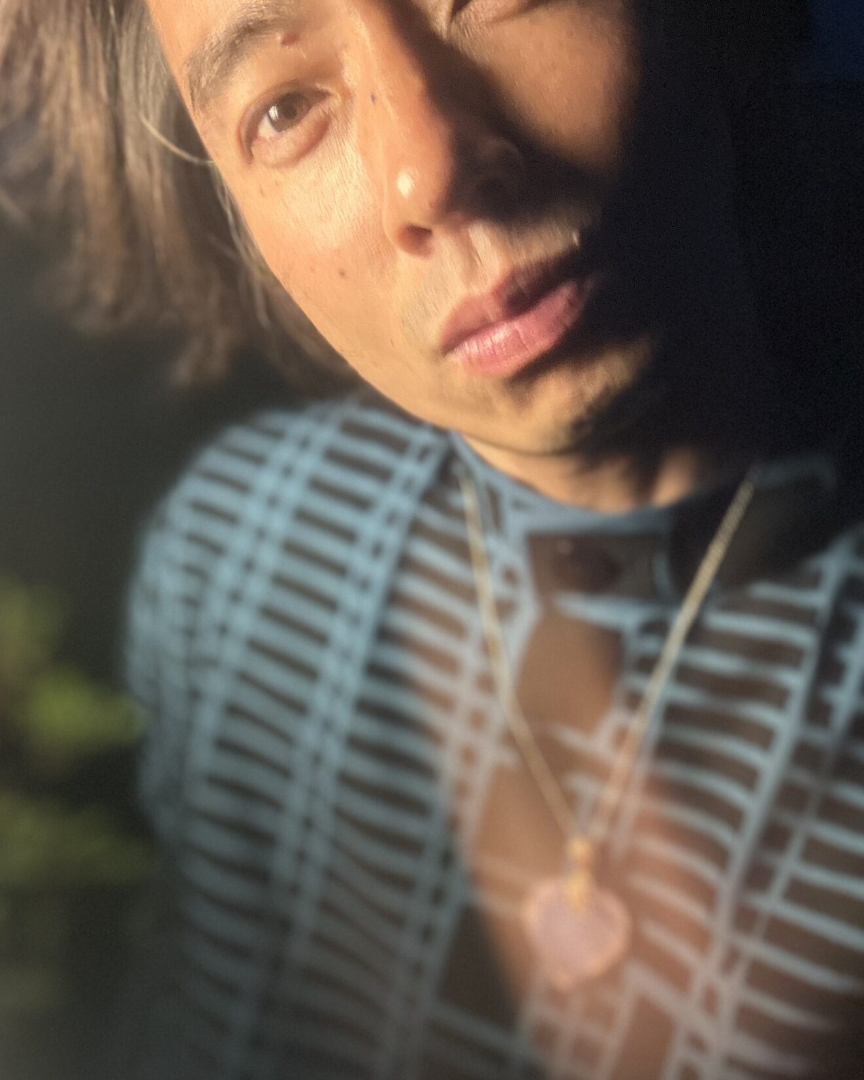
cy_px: 470
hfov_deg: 43.3
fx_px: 1087
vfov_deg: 52.7
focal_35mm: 34
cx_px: 398
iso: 250
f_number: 1.9
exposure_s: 1/60
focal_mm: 2.69
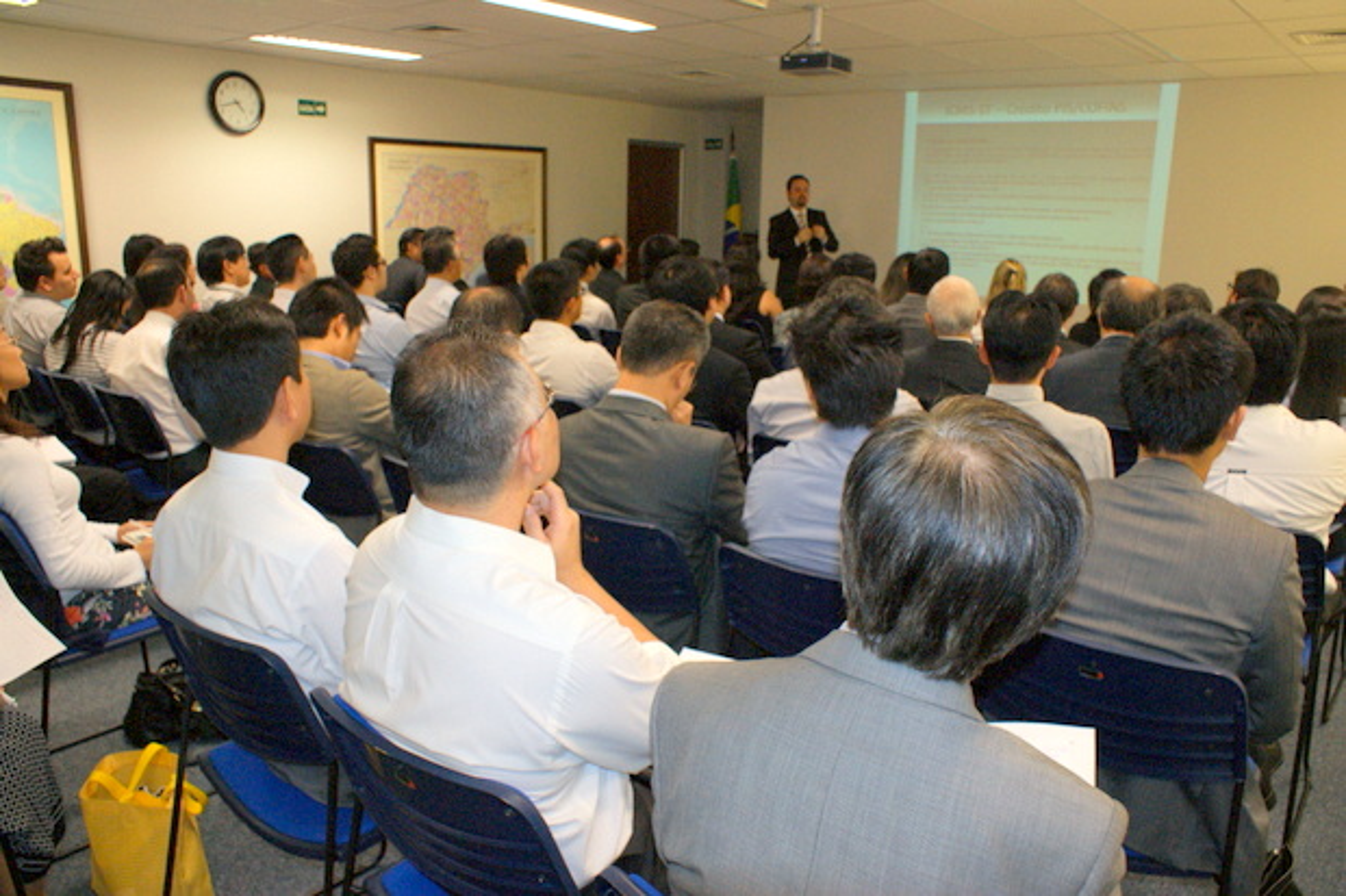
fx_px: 1121
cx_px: 673
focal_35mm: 30
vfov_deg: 43.6
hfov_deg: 61.9
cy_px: 448
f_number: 5.6
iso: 400
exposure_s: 1/60
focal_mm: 20
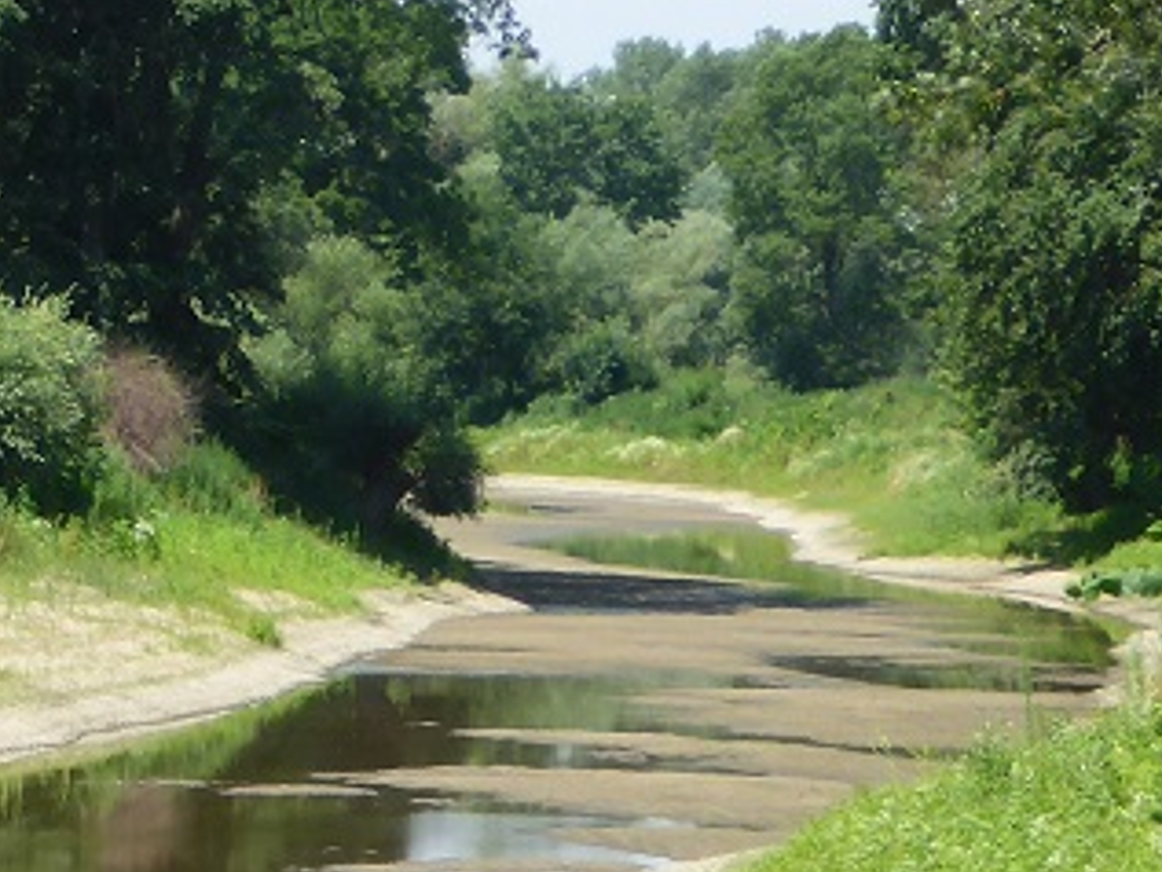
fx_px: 8127
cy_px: 645
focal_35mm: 242
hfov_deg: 8.1
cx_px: -235
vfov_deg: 6.1
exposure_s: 1/250
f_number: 5.4
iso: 100
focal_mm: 12.6
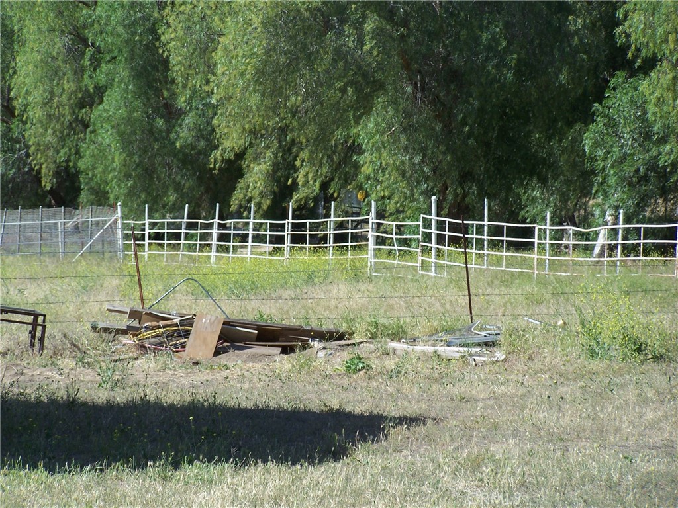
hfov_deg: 11.7
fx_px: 3310
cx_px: 339
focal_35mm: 169
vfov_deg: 8.8
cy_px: 254
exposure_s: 1/1000
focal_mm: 28
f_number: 3.2
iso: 80
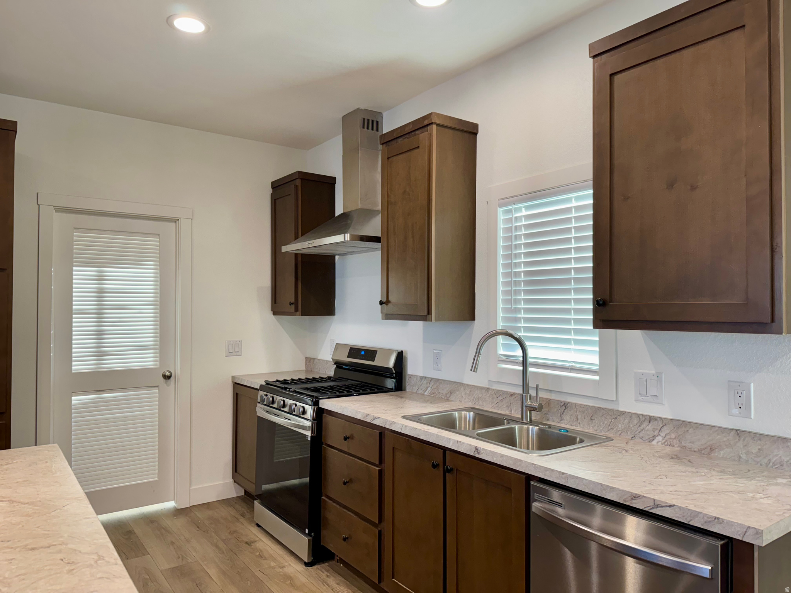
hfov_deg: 71.6
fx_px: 548
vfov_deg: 56.8
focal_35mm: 24
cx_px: 396
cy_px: 296
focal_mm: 6.76
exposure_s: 1/120
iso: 160
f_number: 1.78
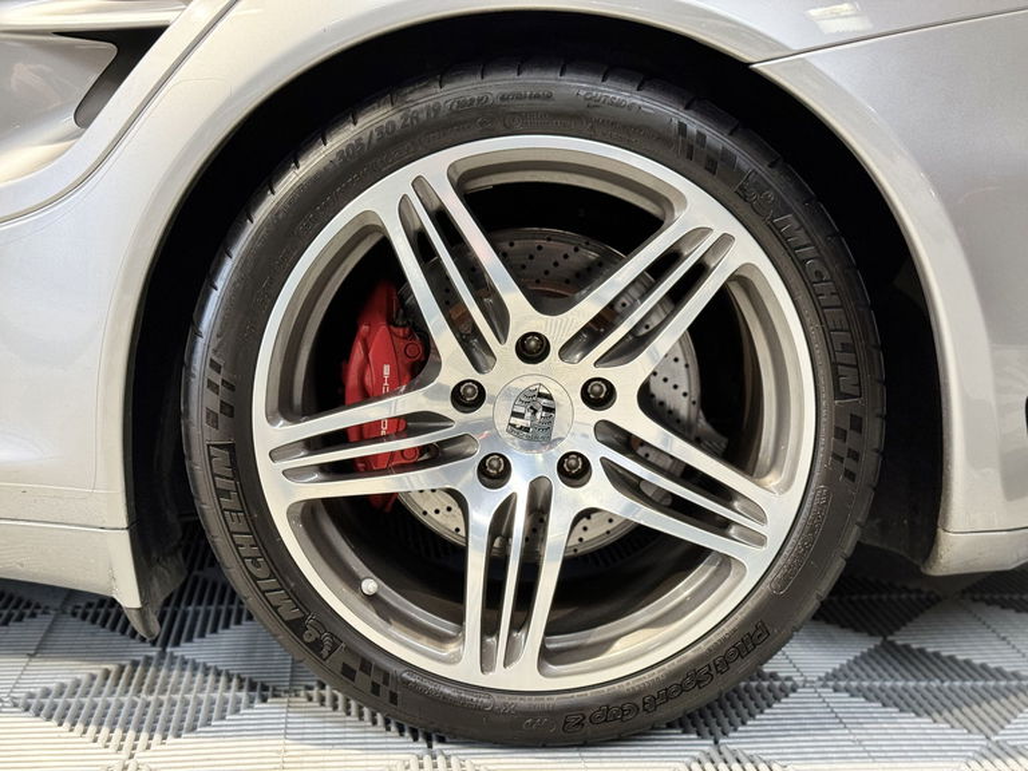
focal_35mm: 48
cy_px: 386
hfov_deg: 39.7
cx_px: 514
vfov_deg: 30.3
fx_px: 1425
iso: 400
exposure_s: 1/33
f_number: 1.78
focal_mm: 6.86
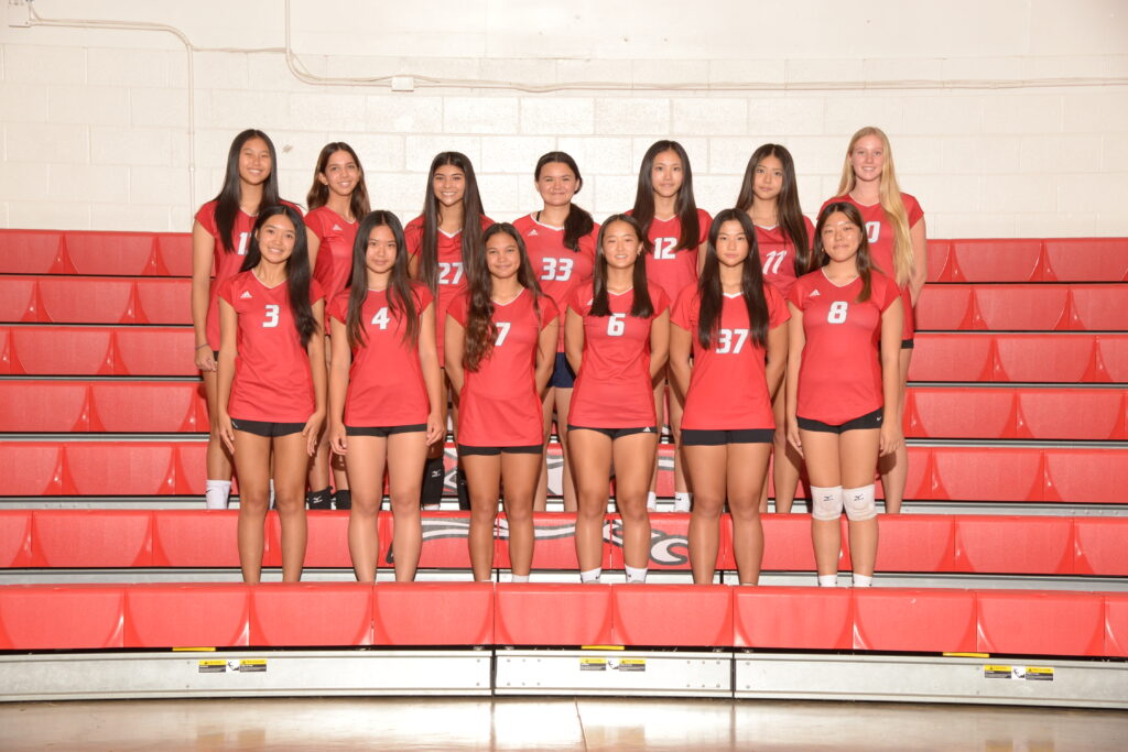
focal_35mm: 85
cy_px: 376
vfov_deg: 16.1
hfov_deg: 23.9
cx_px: 564
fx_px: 2664
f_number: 10
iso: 640
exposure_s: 1/125
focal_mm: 85
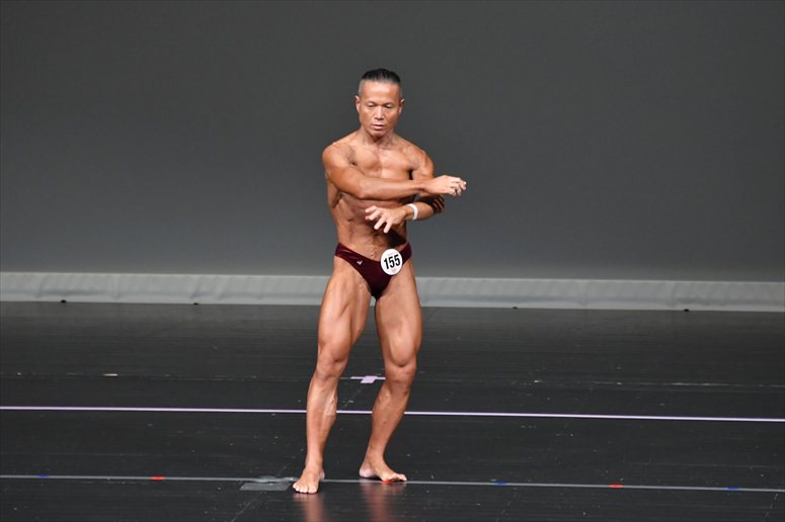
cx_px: 392
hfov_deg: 6.0
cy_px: 261
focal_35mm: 345
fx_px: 7519
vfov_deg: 4.0
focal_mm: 230
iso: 4000
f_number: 5.6
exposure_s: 1/400
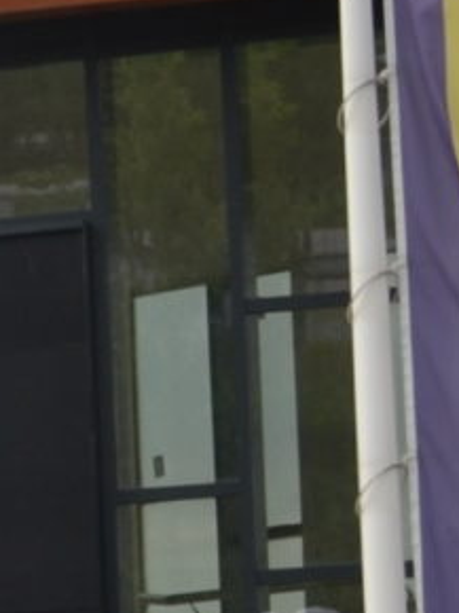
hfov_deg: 3.5
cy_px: 792
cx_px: -2168
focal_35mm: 382
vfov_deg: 5.2
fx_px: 6764
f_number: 9
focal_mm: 30
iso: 100
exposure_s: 1/200
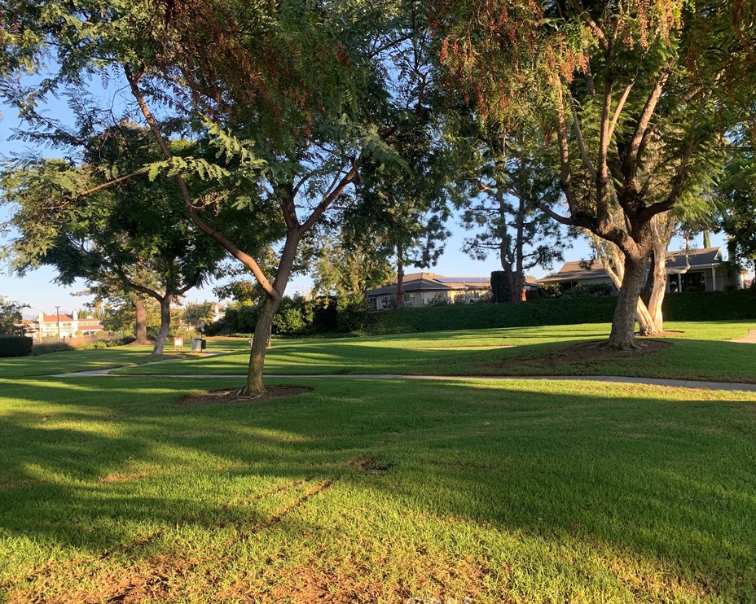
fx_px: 626
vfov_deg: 51.5
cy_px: 304
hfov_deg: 62.2
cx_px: 392
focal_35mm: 28
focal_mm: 4.25
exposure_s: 1/249
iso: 25
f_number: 1.8
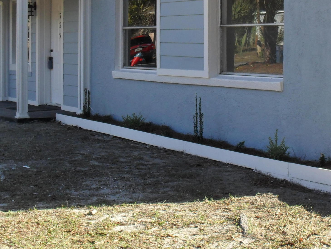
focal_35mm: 72
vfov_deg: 20.3
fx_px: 689
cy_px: 60
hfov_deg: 26.8
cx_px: 232
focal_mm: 6.3
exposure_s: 1/350
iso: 100
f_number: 3.2
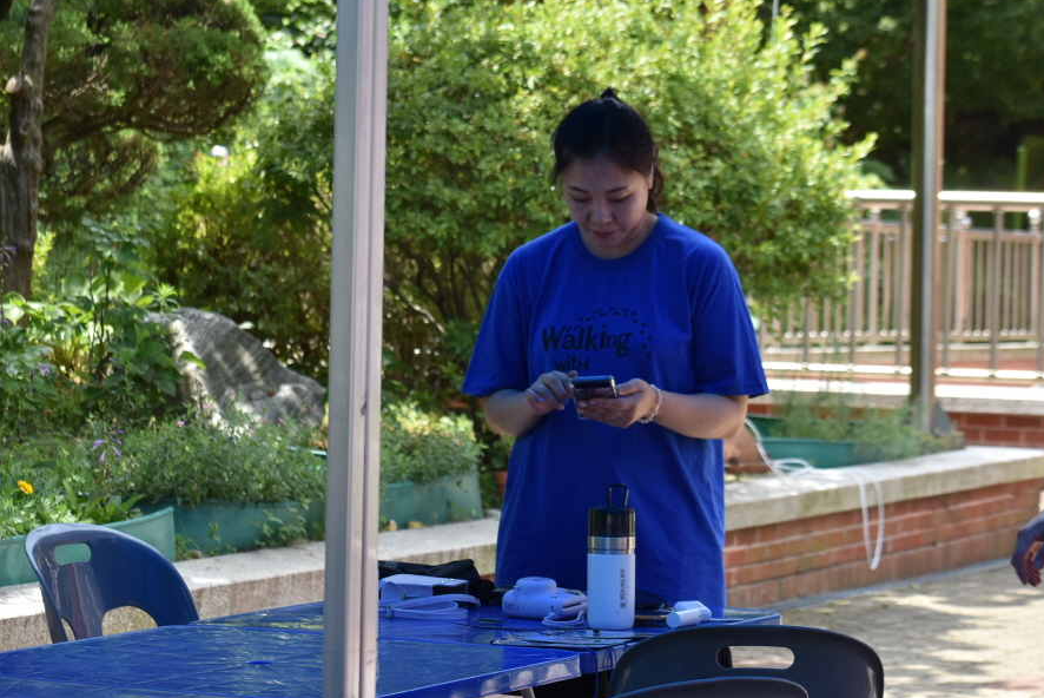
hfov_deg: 15.5
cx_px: 531
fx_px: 3830
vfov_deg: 10.4
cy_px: 340
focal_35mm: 132
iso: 250
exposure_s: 1/250
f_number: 8
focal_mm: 78
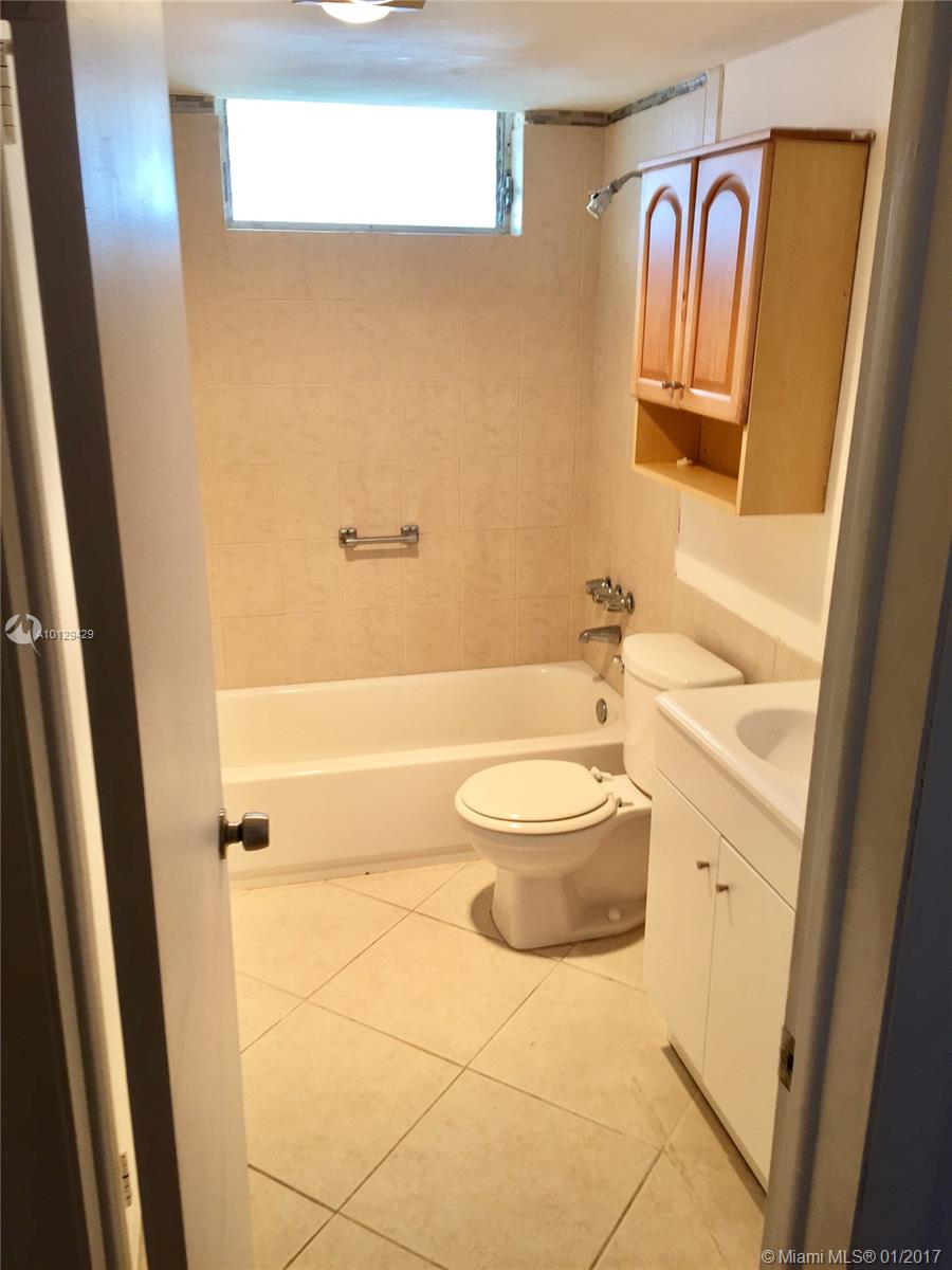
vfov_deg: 61.7
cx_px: 476
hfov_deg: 48.2
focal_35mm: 29
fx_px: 1063
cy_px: 635
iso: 32
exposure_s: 1/40
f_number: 2.2
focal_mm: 4.15
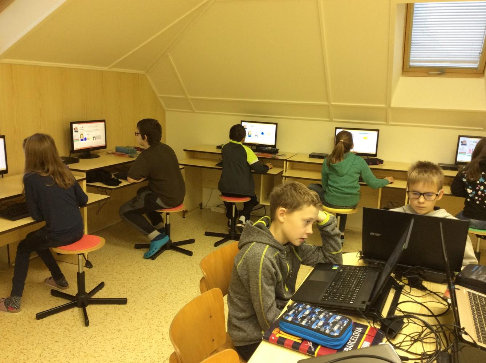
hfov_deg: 56.9
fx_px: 449
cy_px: 182
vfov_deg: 44.0
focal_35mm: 32
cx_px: 243
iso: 80
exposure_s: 1/25
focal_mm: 3.3
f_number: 2.4
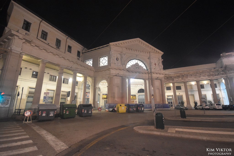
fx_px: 195
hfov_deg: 61.9
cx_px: 117
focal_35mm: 30
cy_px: 78
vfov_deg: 43.6
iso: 5000
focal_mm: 20
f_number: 5.6
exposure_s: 1/60
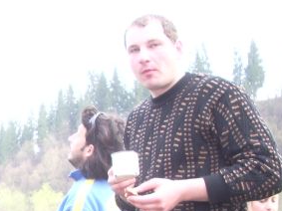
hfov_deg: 18.2
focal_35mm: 99
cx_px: -106
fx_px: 806
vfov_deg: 14.2
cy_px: 292
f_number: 2.6
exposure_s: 1/100
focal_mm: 5.8
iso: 100
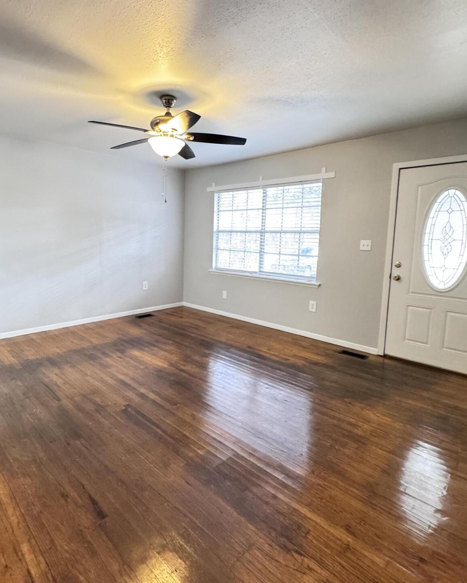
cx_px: 196
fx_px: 328
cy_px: 269
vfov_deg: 83.1
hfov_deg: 70.4
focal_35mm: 19
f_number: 2.2
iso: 800
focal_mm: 2.22
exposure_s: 1/40
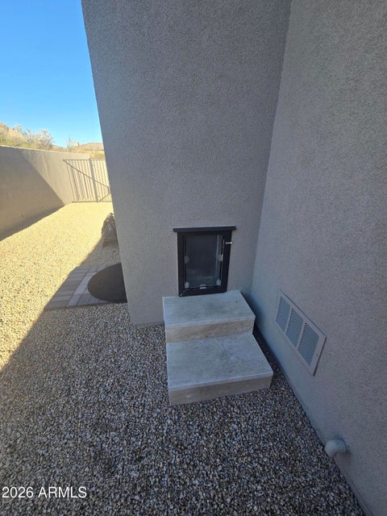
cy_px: 258
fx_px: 194
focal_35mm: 13
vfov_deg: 106.2
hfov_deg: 89.9
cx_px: 194
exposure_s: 1/655
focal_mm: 2.2
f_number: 2.2
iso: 50
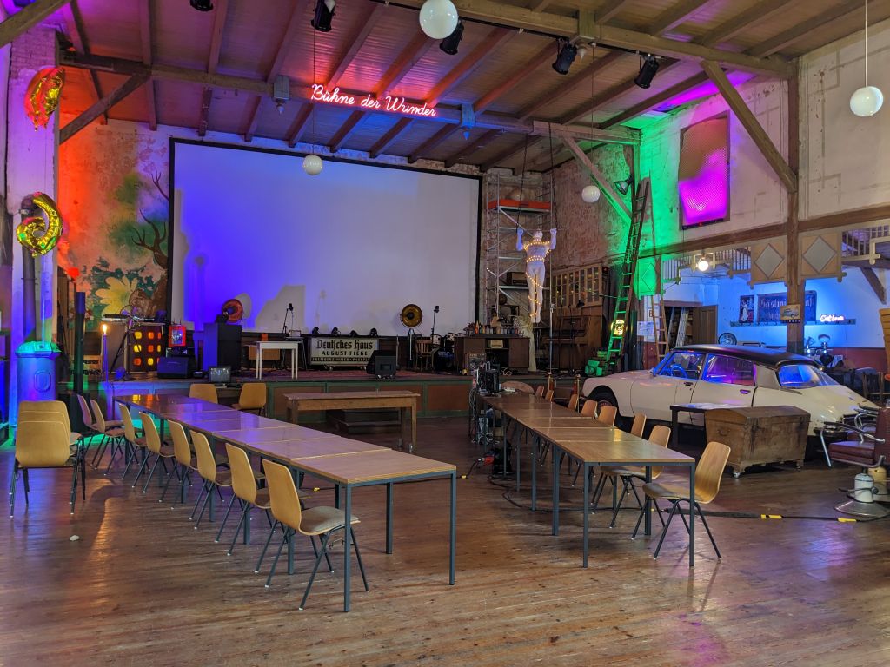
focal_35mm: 27
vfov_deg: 51.4
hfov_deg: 65.3
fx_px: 694
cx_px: 445
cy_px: 334
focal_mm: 4.38
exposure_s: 1/20
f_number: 1.73
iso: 60
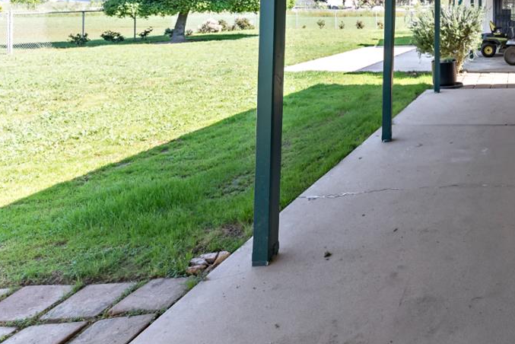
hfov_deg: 46.7
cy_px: 20
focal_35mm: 31
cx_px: 549
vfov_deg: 38.7
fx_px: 444
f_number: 4
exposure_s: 1/160
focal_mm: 14
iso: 100
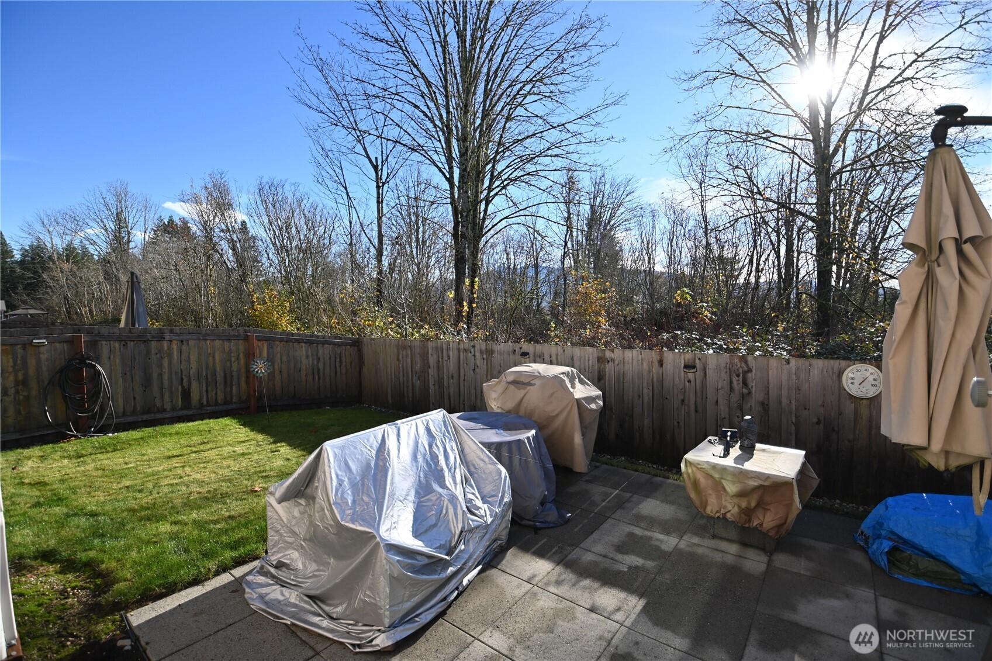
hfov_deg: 100.4
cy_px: 330
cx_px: 496
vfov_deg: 77.3
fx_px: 413
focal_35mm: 15
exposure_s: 1/800
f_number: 3.5
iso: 110
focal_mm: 10
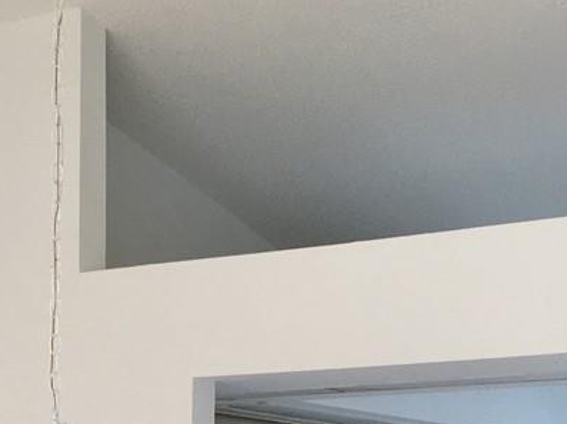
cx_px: 4
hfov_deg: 16.5
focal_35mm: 117
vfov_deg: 11.7
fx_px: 1915
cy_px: 764
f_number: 2.2
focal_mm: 4.15
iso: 32
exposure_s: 1/30
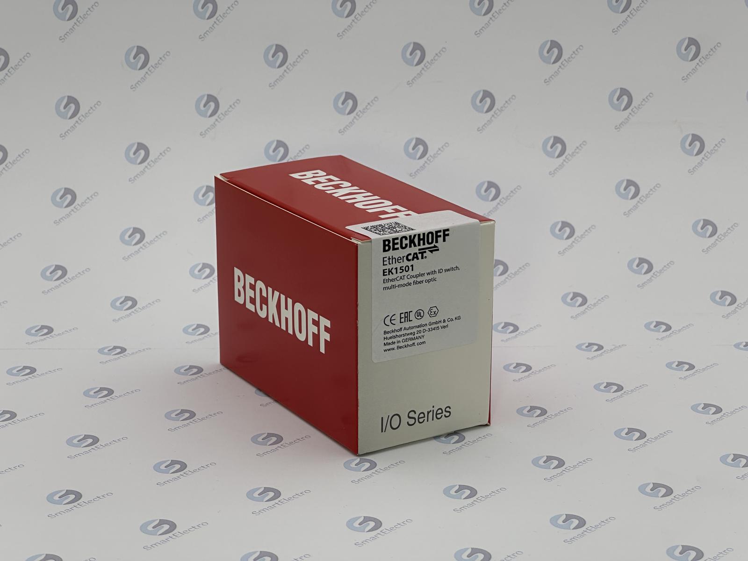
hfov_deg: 25.3
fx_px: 1664
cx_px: 374
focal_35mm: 77
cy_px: 280
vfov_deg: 19.1
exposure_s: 1/271
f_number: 2.8
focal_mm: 9
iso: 32
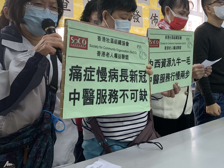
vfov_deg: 30.4
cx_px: 168
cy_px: 41
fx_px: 304
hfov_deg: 39.4
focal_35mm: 47
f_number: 1.8
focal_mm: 4.25
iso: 50
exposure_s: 1/100
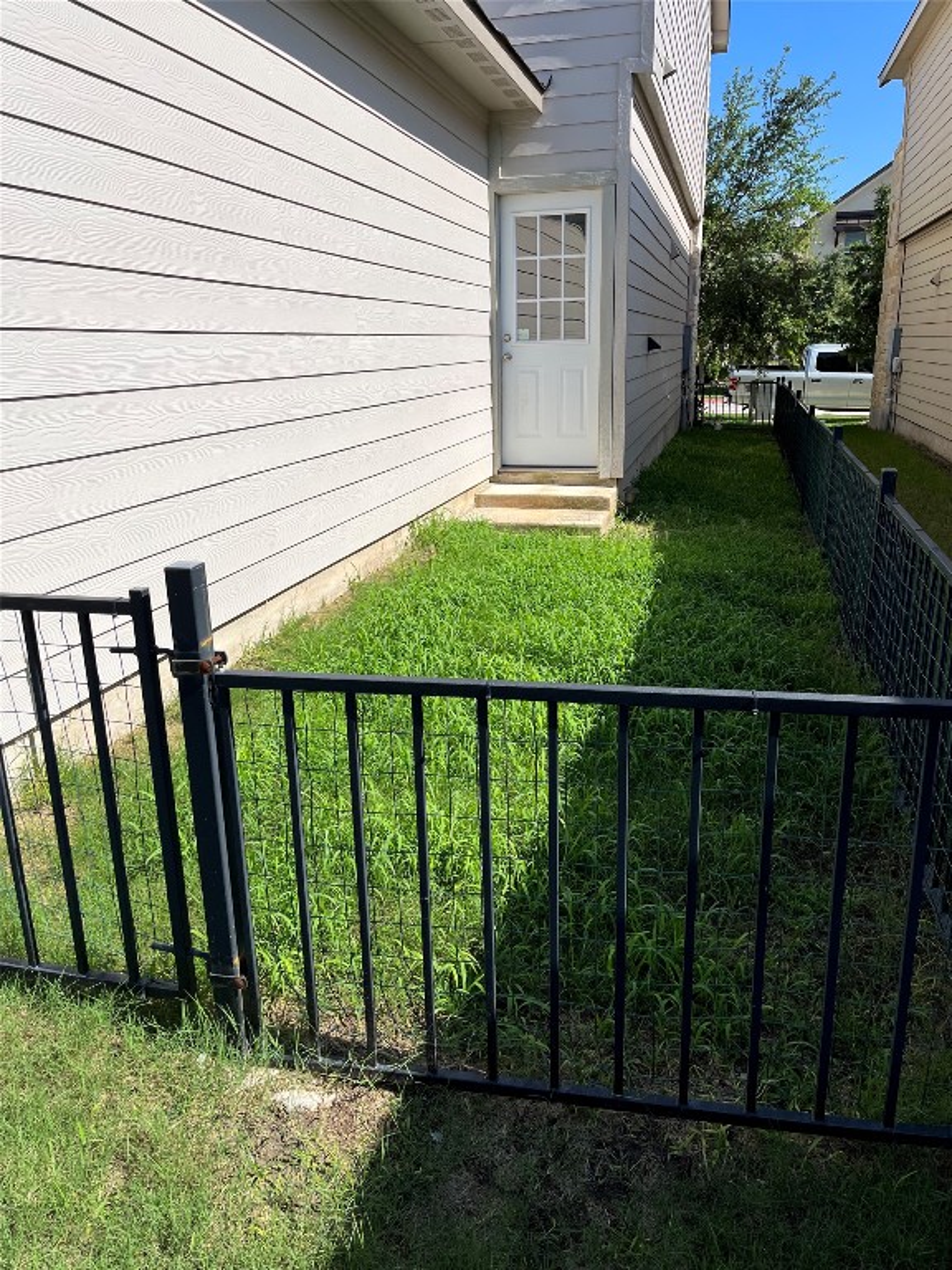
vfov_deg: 67.3
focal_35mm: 26
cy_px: 635
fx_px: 953
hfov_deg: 53.1
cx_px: 476
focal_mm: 5.1
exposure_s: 1/3049
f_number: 1.6
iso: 50
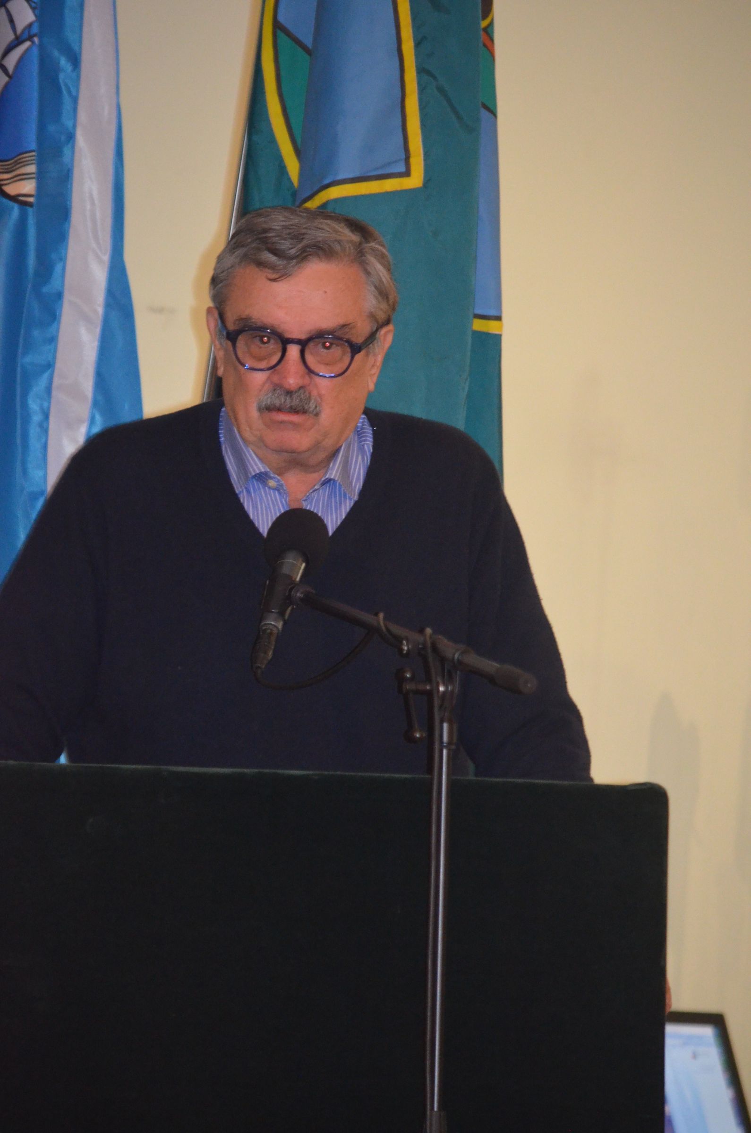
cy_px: 566
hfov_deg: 4.6
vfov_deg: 6.9
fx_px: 9428
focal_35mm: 300
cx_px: 376
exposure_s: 1/60
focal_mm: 200
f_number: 5
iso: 3200
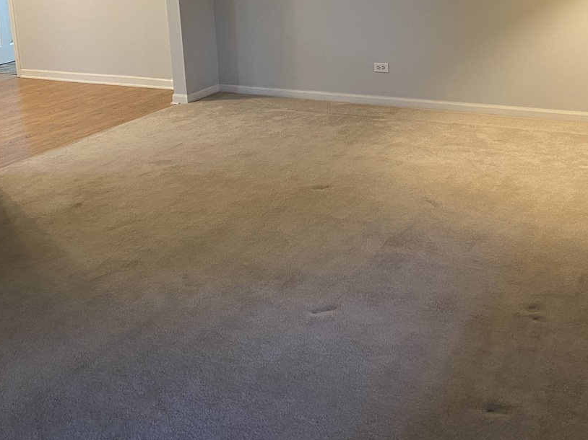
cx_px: 350
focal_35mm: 46
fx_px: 781
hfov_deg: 41.1
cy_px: 88
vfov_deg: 30.7
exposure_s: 1/60
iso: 200
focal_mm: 4.25
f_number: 1.8
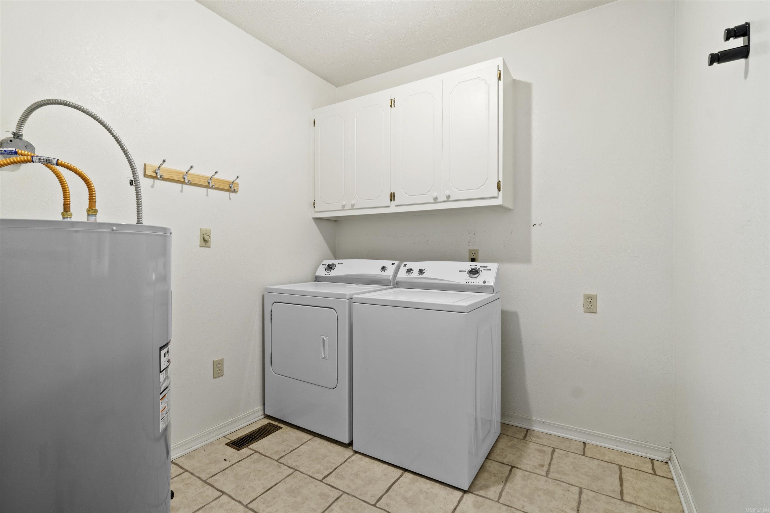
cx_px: 385
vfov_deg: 72.0
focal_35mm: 16
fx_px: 353
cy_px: 256
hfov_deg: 95.0
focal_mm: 11
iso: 250
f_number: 9
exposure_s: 2
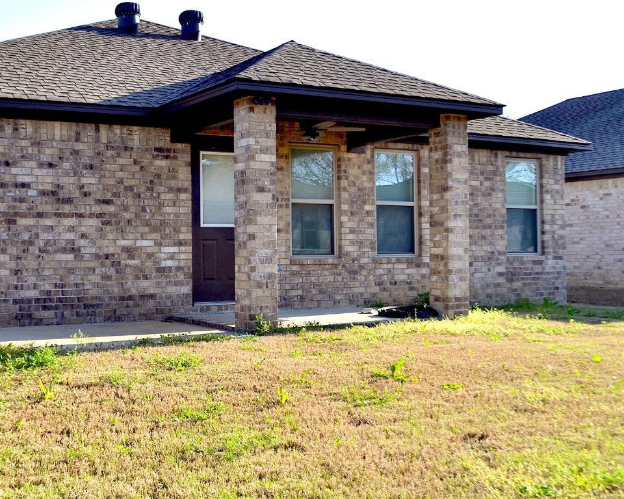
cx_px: 216
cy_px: 238
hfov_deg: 41.6
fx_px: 813
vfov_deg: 34.1
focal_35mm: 44
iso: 100
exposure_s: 1/200
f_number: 7.1
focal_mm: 20
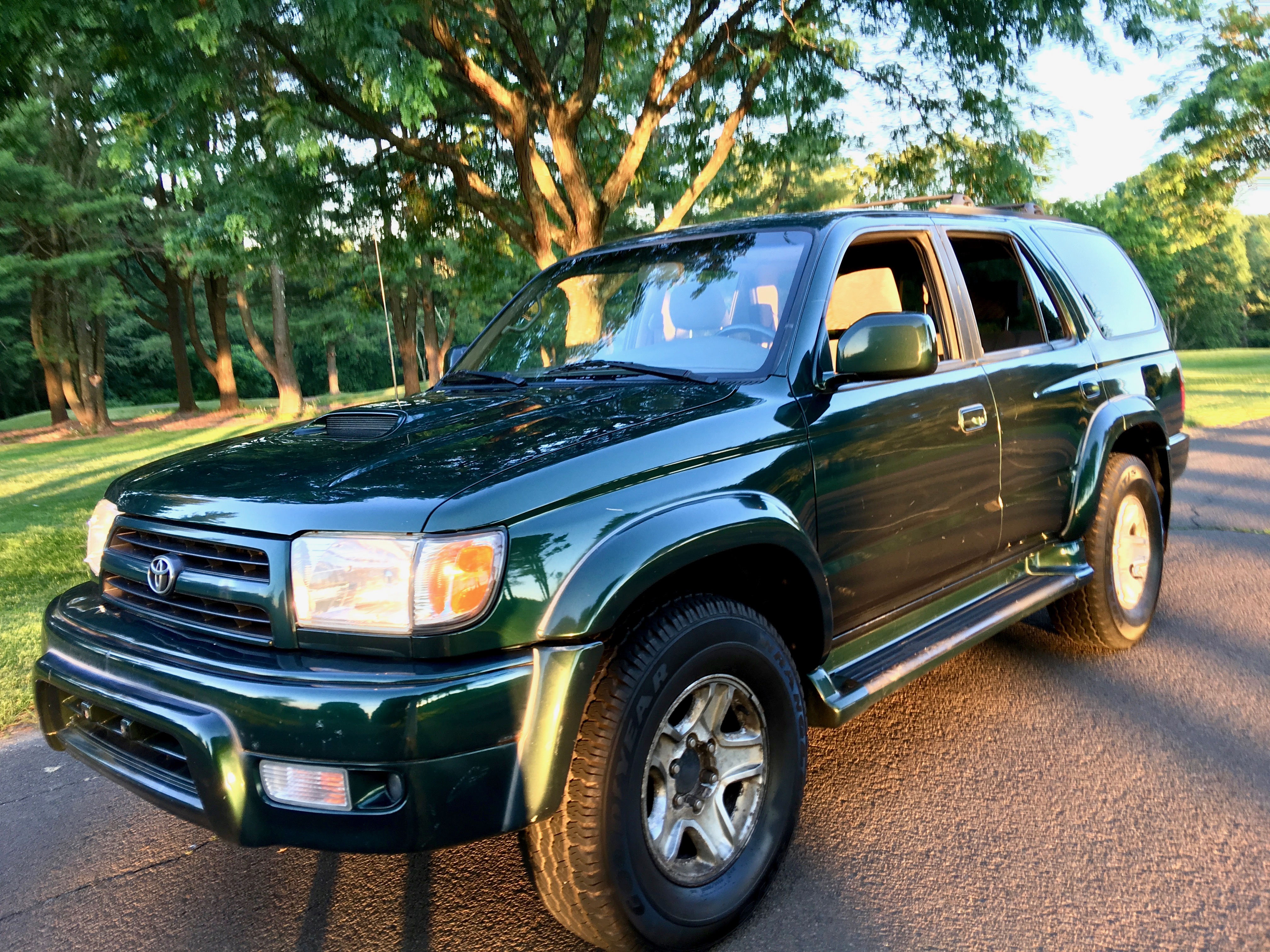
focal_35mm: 29
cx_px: 635
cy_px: 476
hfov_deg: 61.7
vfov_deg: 48.2
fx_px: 1064
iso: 25
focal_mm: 4.15
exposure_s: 1/30
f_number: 2.2
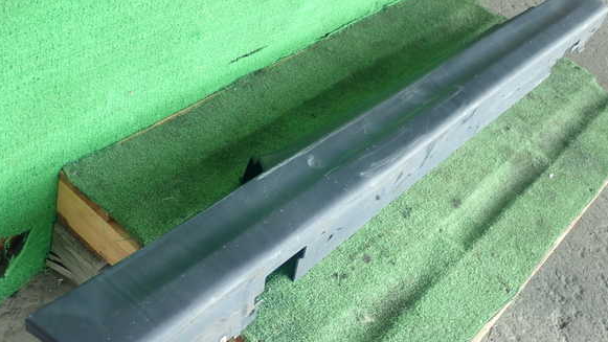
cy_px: 209
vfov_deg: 26.5
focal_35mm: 45
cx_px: 310
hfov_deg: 45.5
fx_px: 726
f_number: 2.8
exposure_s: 1/50
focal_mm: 7.34
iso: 200
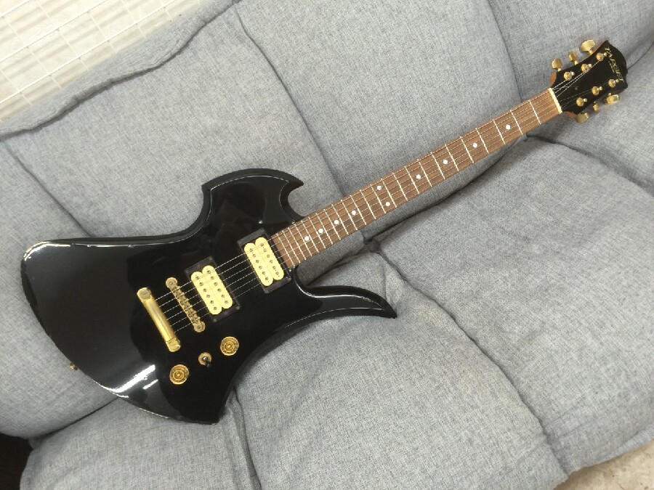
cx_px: 327
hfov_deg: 61.7
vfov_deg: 48.2
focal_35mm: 29
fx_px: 548
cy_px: 245
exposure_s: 1/30
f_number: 2.2
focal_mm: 4.15
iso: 80
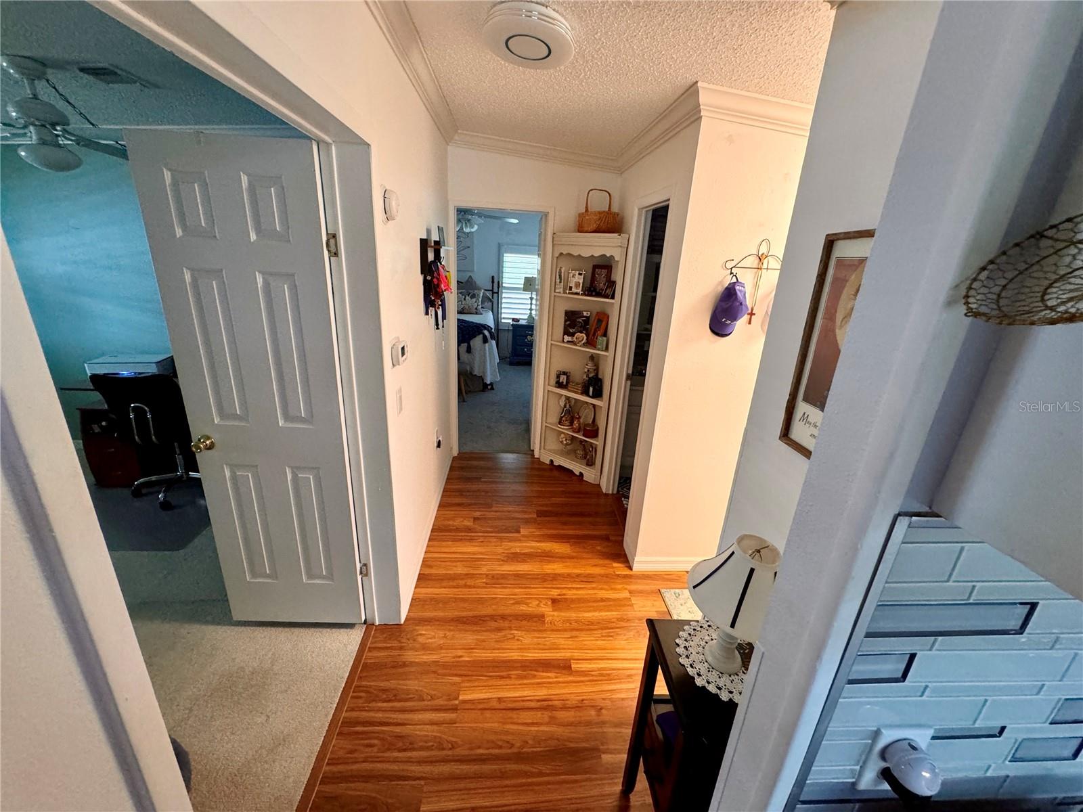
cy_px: 406
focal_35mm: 14
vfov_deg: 85.7
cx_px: 542
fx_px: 438
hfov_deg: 102.1
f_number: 2.2
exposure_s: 1/60
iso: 320
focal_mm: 2.22
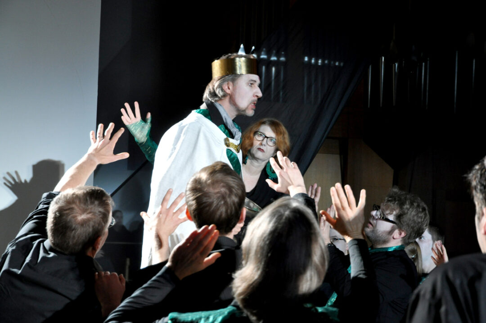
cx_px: 243
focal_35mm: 57
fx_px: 768
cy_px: 162
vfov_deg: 23.7
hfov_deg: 35.1
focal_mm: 38
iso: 800
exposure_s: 1/10
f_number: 4.8
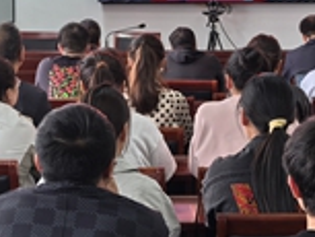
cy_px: 143
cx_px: 185
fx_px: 1111
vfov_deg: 12.2
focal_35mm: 122
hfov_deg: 16.1
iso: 160
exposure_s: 1/100
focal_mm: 5.75
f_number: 2
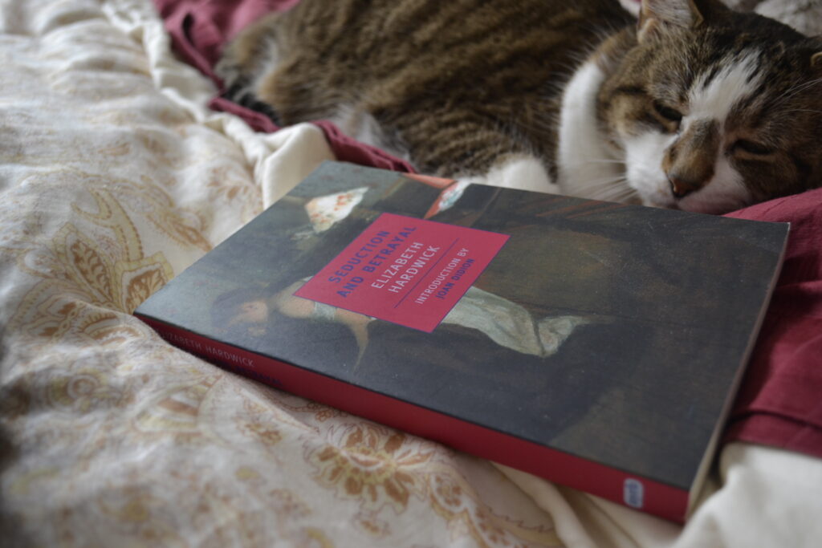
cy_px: 274
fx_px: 891
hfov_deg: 49.5
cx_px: 411
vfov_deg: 34.2
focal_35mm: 39
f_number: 4.2
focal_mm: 26
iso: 400
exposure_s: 1/15
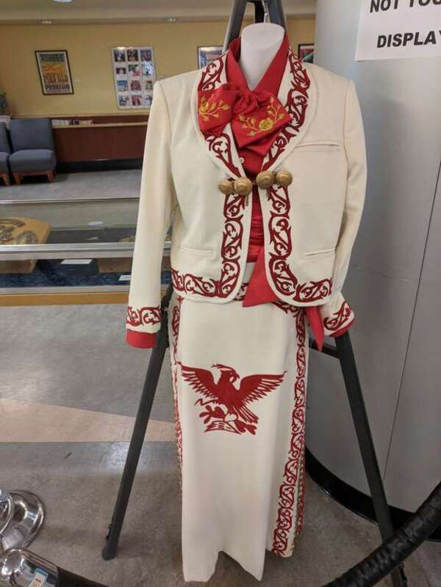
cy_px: 294
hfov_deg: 53.1
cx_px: 220
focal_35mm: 26
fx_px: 442
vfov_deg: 67.3
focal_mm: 4.67
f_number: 2
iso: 347
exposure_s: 1/40
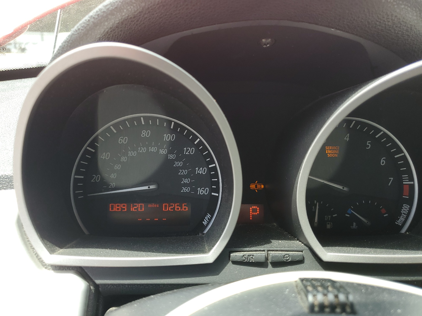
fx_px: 317
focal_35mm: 26
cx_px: 211
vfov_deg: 53.1
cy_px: 158
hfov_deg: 67.3
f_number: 1.5
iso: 50
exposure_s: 1/250
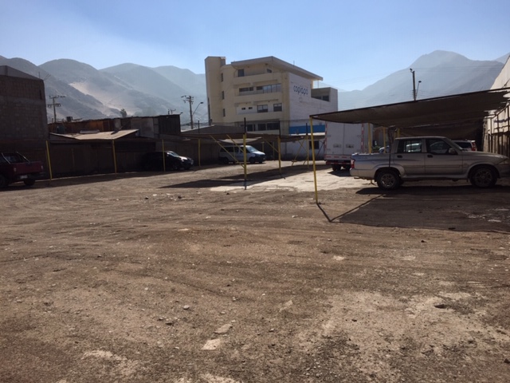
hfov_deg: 61.7
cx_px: 255
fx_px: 427
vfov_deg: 48.2
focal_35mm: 29
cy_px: 192
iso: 32
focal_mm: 4.15
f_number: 2.2
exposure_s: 1/3597
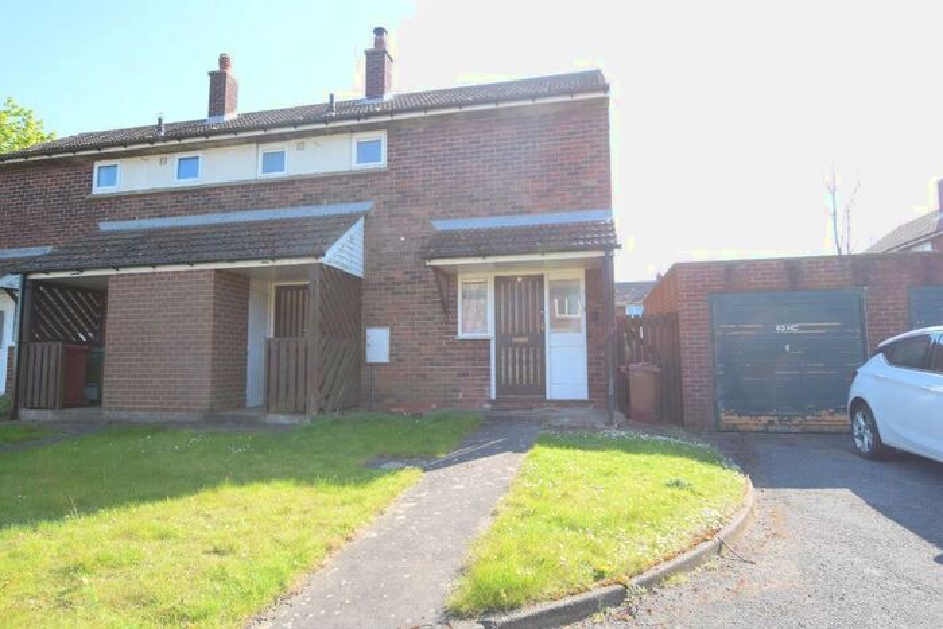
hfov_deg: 85.4
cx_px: 472
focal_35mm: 20
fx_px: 511
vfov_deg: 63.2
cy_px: 314
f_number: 7.1
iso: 400
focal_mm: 13
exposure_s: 1/200
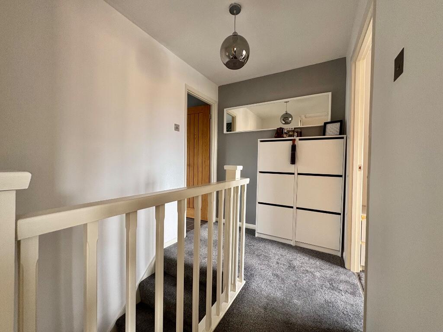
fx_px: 179
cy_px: 166
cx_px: 222
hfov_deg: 102.1
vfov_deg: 85.7
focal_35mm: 14
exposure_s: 1/60
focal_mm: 2.22
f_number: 2.2
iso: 320
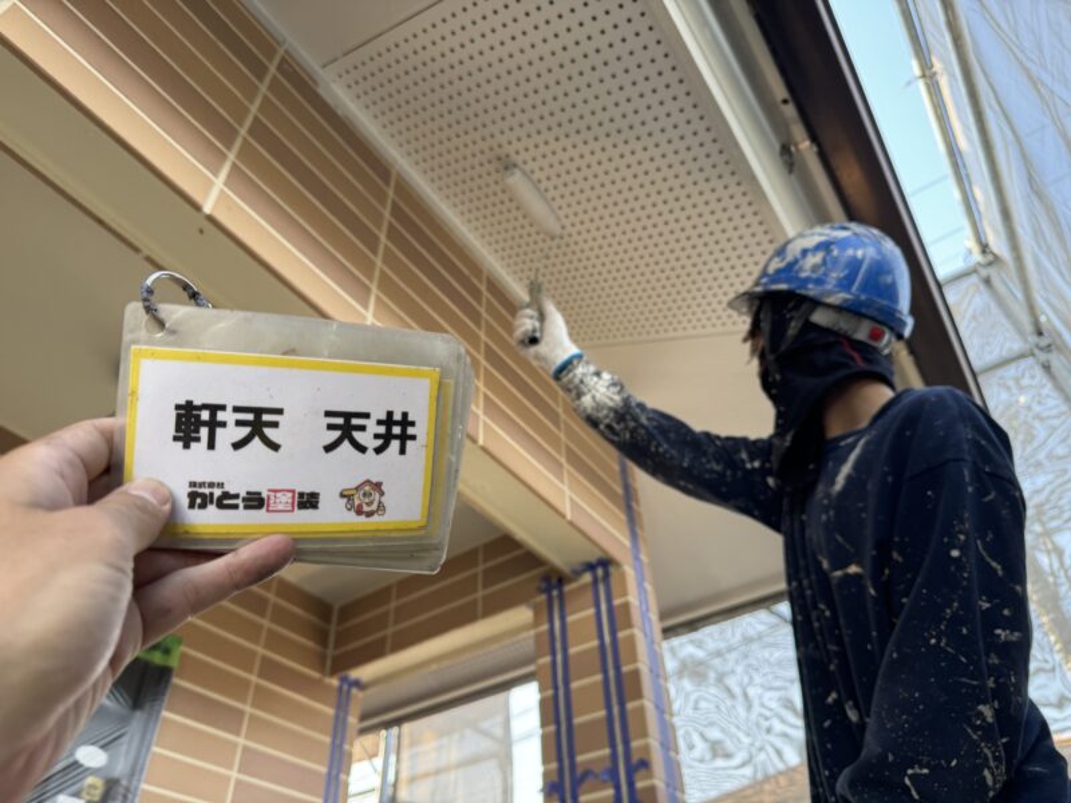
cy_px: 402
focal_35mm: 24
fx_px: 743
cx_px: 536
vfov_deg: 56.8
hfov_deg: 71.6
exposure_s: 1/121
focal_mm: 6.86
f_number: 1.78
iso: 100
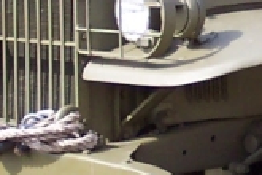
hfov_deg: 8.4
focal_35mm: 231
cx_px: 548
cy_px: 21
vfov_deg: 5.9
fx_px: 1681
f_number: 2.8
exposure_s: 1/500
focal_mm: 8
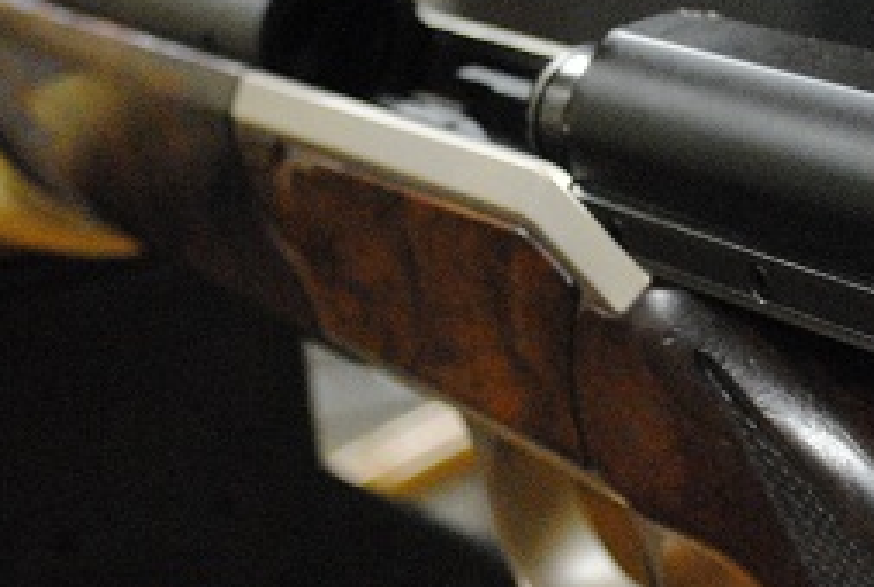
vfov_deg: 8.8
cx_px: 649
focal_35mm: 157
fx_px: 3821
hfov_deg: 13.0
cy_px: 192
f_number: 5
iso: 1600
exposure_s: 1/25
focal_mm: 36
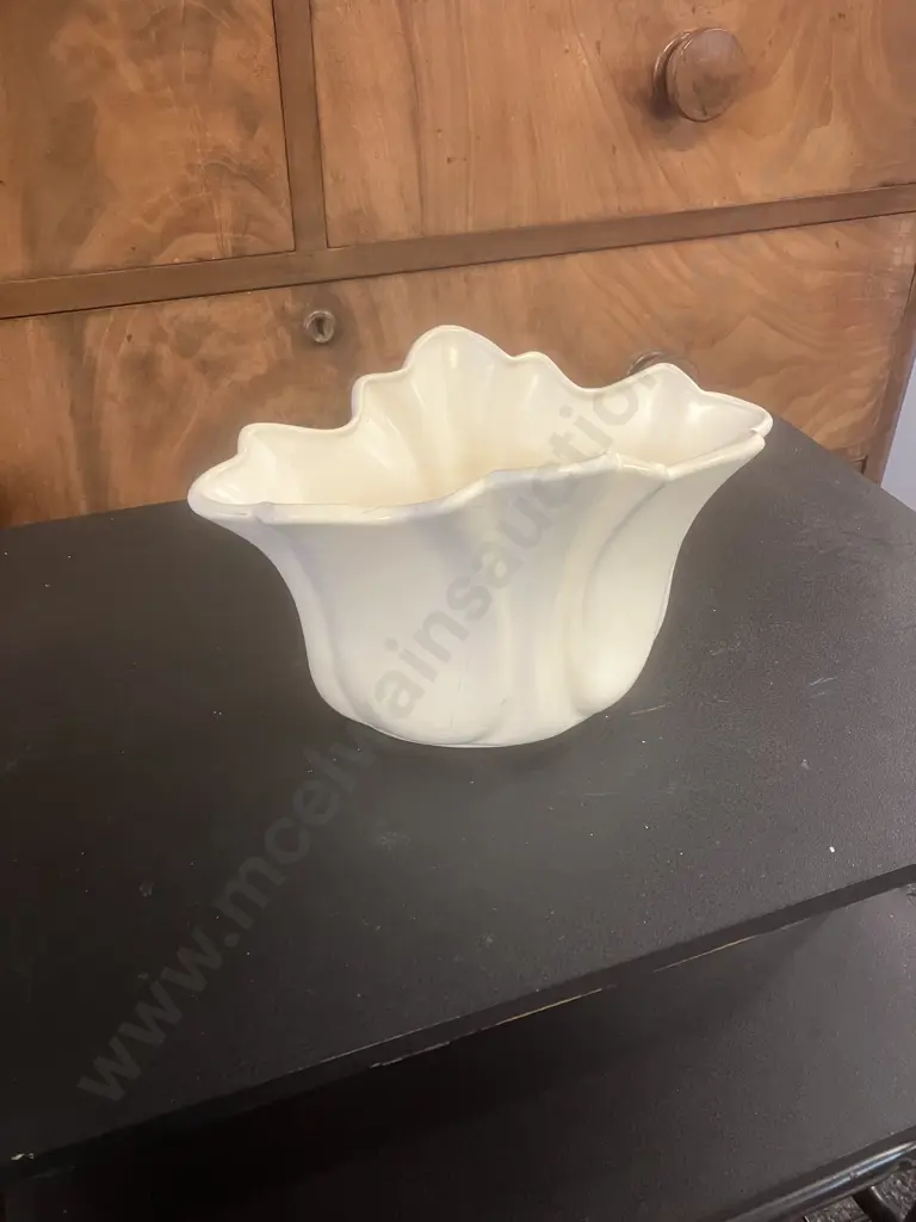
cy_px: 611
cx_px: 458
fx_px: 988
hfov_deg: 49.7
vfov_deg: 63.4
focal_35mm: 28
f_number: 1.8
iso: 200
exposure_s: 1/50
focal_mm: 3.99
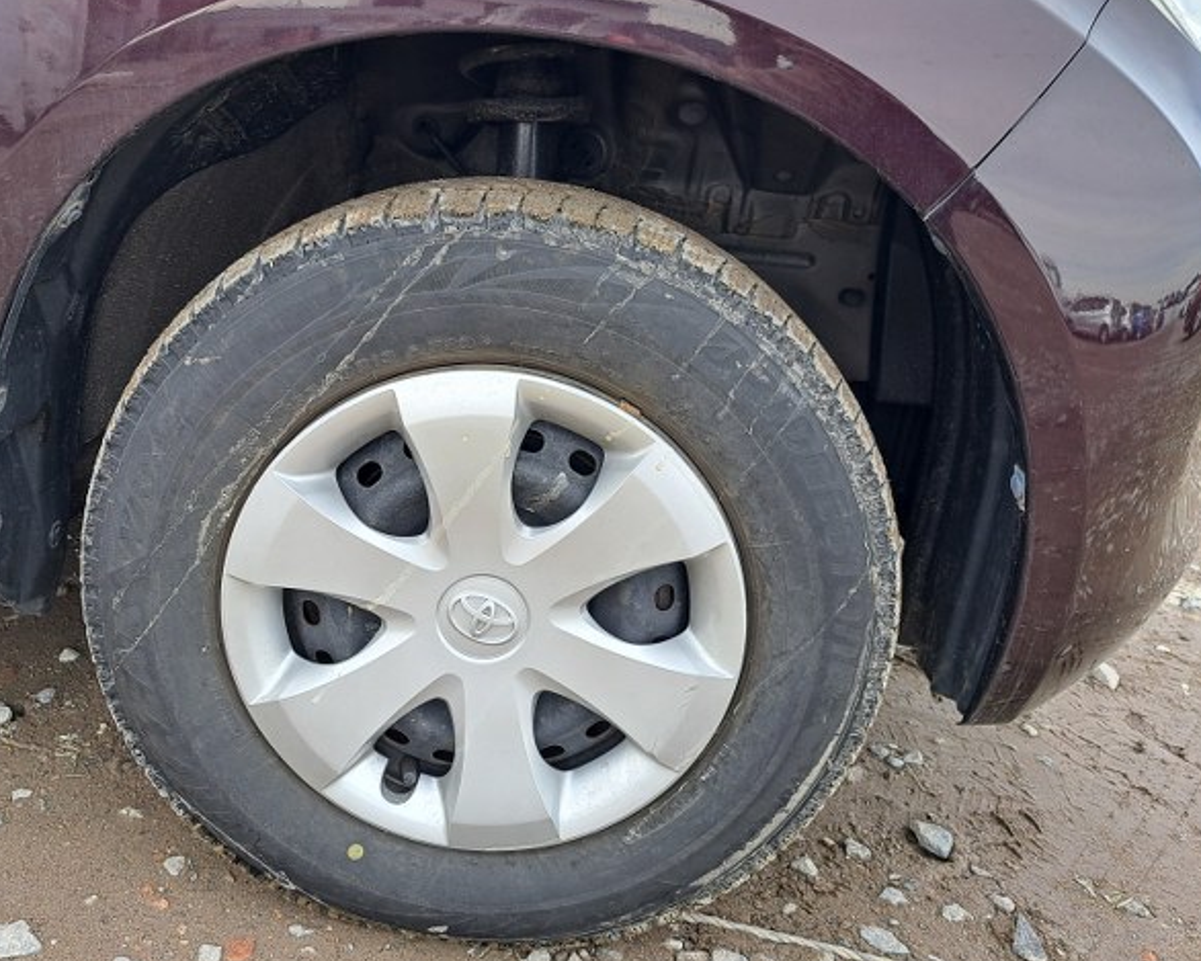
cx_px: 510
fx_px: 1138
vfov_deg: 45.7
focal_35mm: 32
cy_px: 422
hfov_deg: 55.4
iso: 50
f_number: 1.8
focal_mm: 5.23
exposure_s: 1/252
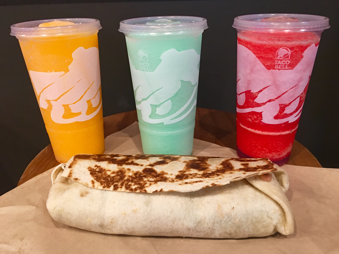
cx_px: 170
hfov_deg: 61.7
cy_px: 127
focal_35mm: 29
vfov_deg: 48.2
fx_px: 284
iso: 80
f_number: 2.2
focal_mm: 4.15
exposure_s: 1/15
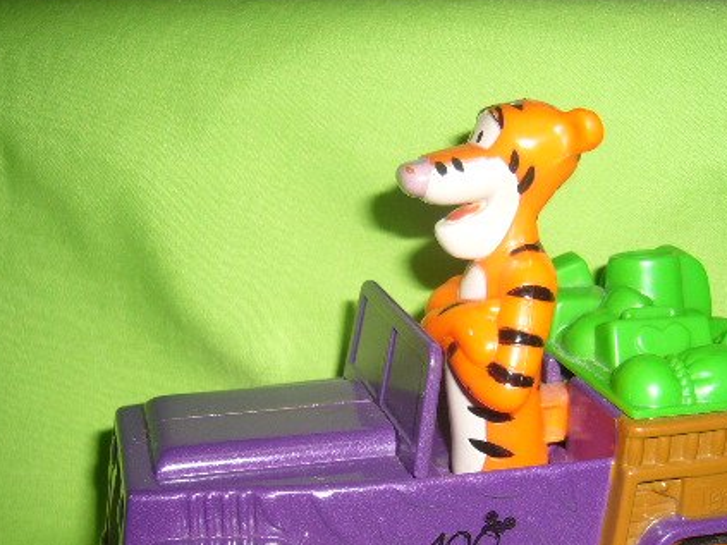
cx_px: 392
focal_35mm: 53
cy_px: 390
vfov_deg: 27.2
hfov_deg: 36.2
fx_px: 1113
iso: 80
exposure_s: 1/60
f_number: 2.8
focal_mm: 5.8
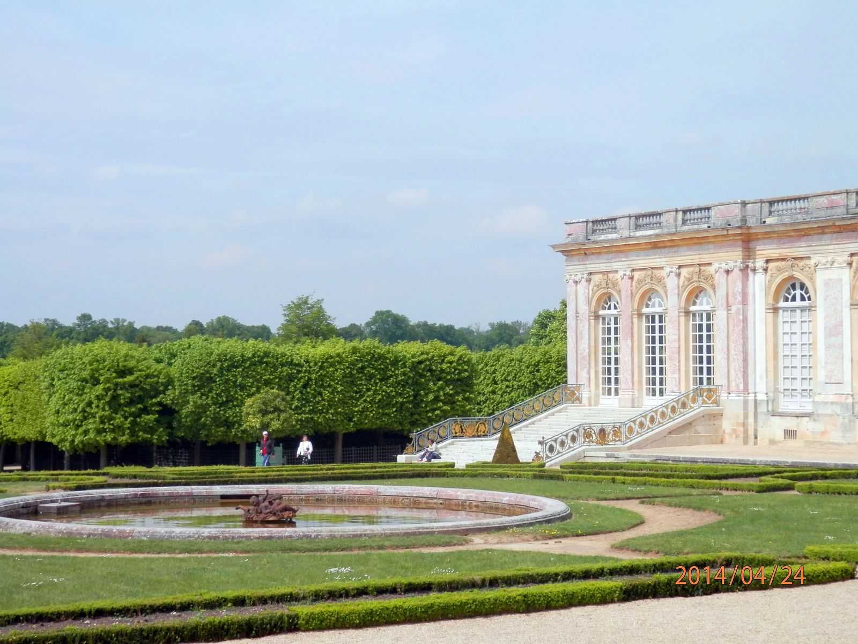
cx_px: 429
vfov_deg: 22.3
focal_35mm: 66
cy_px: 322
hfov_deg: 29.4
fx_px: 1636
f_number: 12.4
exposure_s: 1/125
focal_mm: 11.9
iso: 100
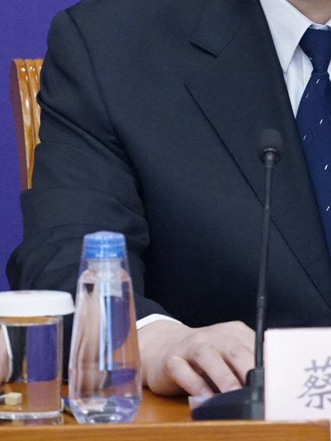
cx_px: 411
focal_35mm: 1559
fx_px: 19863
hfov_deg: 1.0
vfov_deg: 1.3
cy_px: 31
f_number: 6.3
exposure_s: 1/160
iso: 6400
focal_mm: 496
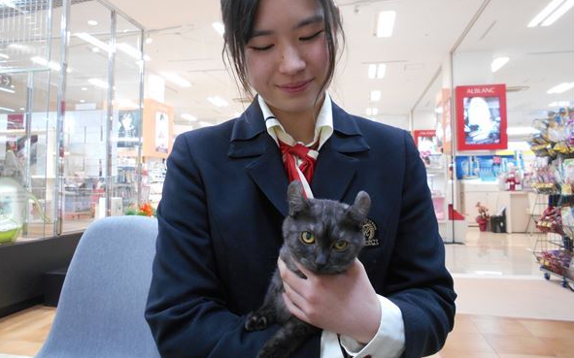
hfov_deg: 66.5
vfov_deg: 44.4
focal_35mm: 28
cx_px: 287
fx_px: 438
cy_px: 154
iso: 280
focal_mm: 4.6
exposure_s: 1/30
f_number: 3.2
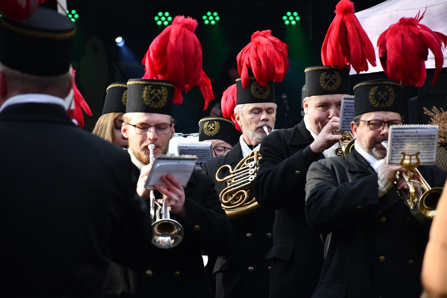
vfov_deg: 6.5
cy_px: 149
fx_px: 2607
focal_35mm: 210
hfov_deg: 9.8
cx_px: 224
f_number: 5.6
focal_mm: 140
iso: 800
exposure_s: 1/640
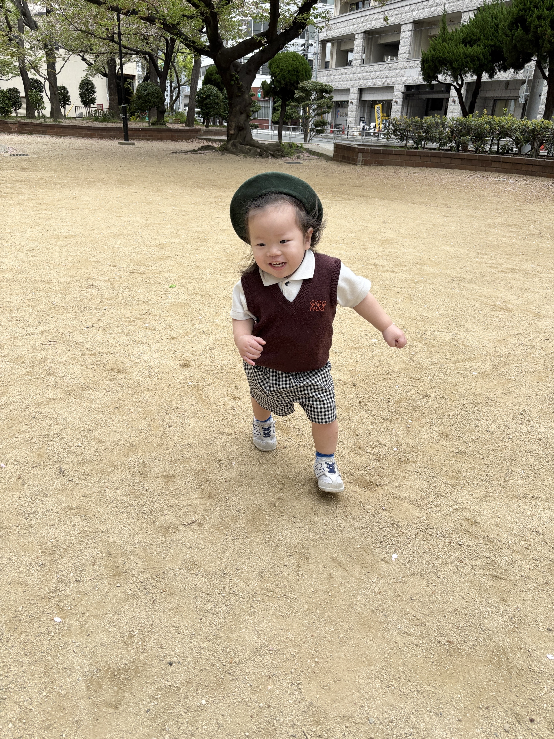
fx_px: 555
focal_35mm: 26
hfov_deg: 53.1
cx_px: 277
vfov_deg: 67.3
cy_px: 370
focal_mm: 5.96
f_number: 1.6
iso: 50
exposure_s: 1/1007
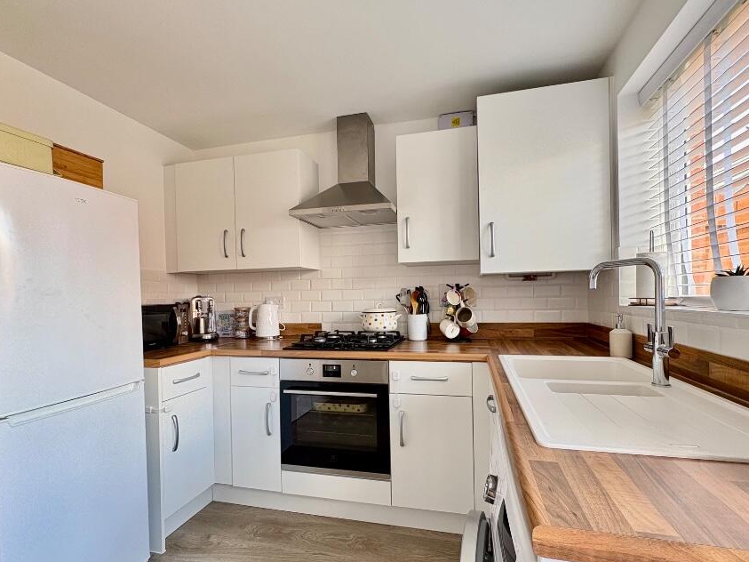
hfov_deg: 91.0
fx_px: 368
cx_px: 380
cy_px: 298
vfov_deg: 74.6
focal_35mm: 17
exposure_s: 1/60
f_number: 2.2
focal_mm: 2.22
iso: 250
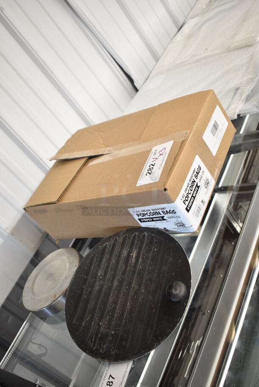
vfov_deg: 51.3
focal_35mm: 38
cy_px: 194
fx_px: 404
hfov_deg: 35.5
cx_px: 130
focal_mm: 25
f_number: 4
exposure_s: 1/40
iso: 1250
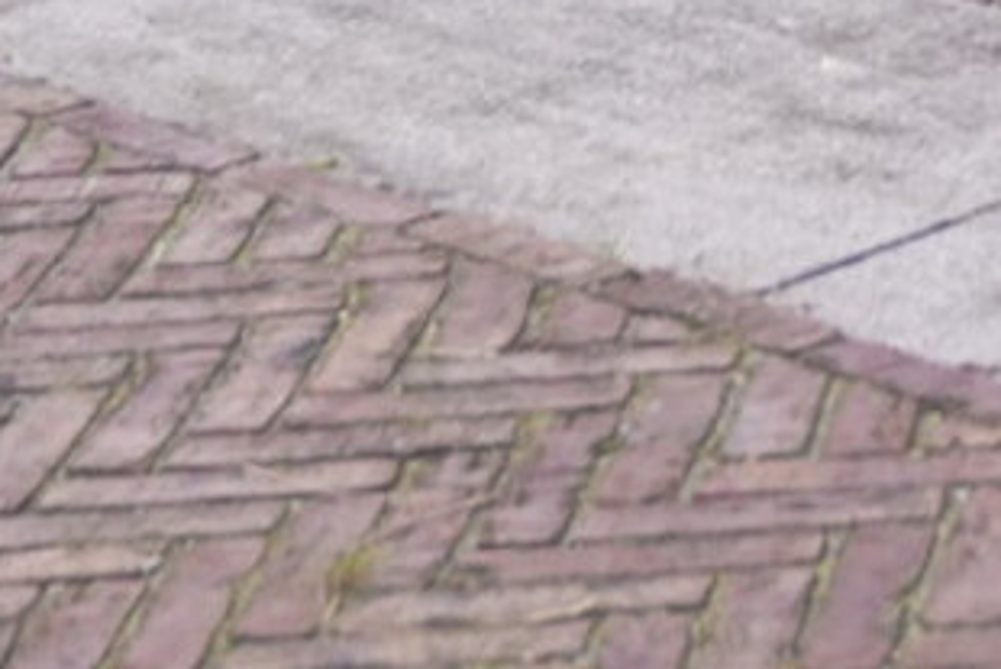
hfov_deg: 8.7
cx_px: 1647
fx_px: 6370
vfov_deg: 5.7
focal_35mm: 229
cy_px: -1136
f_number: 2.8
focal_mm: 25
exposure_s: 1/320
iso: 250
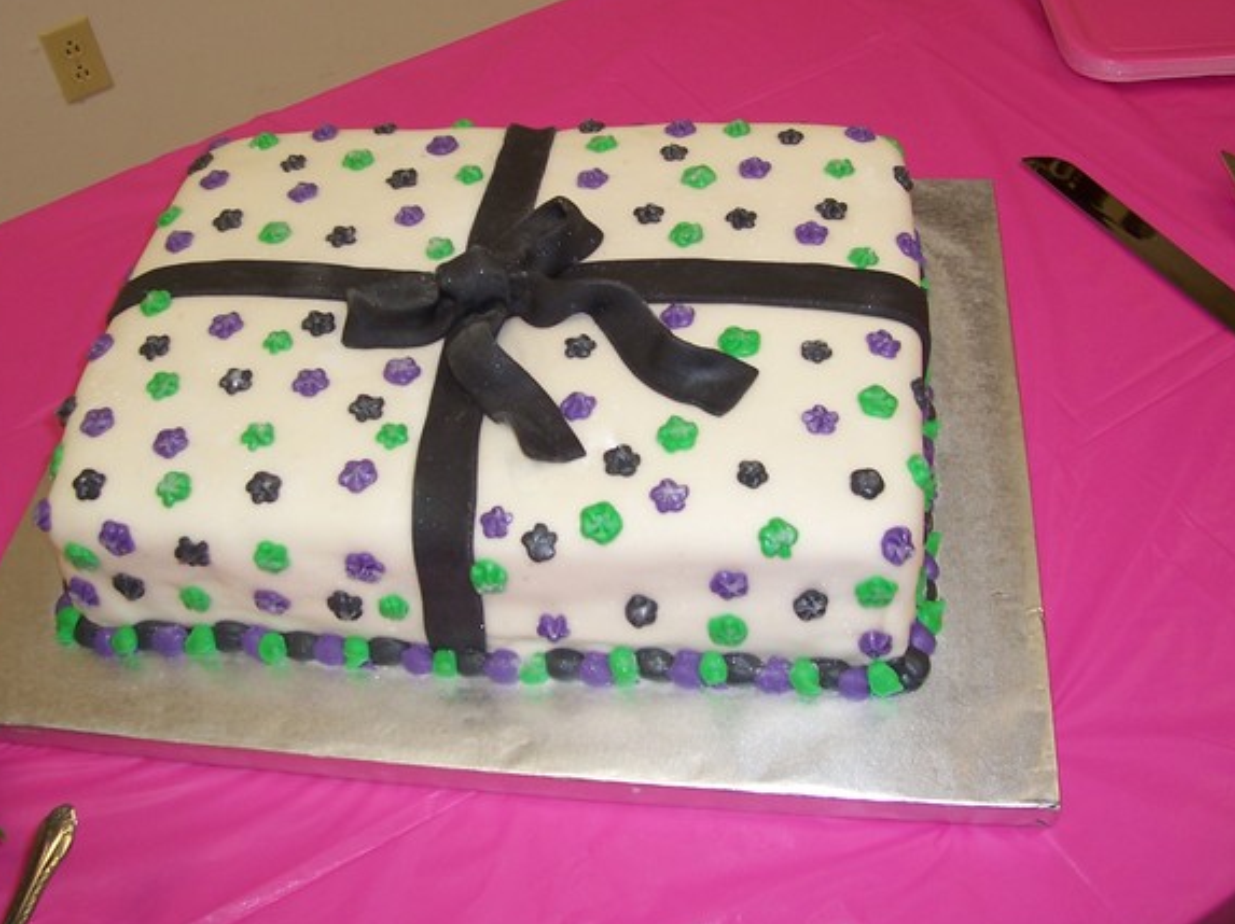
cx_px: 588
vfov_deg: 37.7
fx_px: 1355
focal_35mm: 38
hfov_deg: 49.0
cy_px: 429
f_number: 2.7
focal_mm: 5.6
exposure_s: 1/60
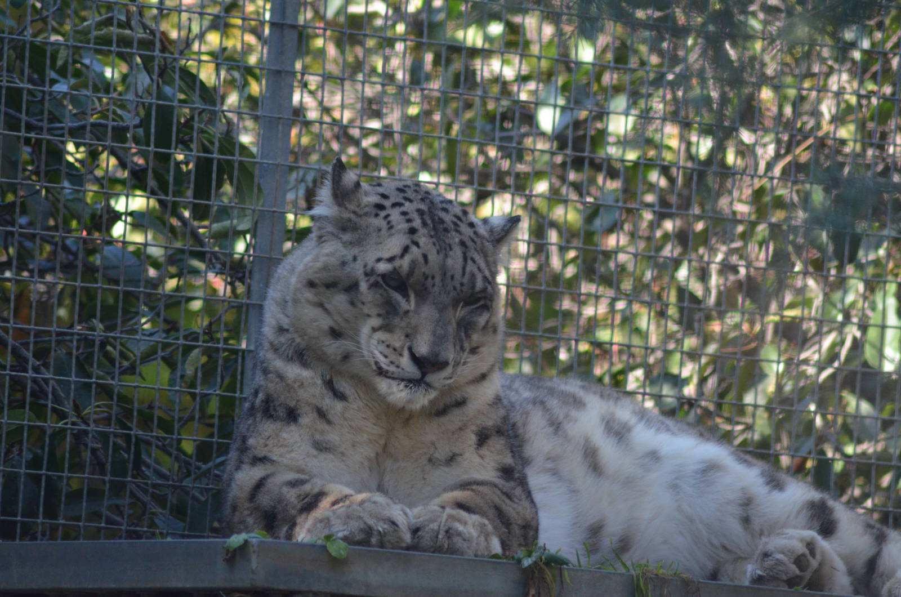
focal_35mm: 450
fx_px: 11240
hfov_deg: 4.6
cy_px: 298
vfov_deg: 3.0
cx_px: 450
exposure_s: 1/500
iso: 1400
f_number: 5.6
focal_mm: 300
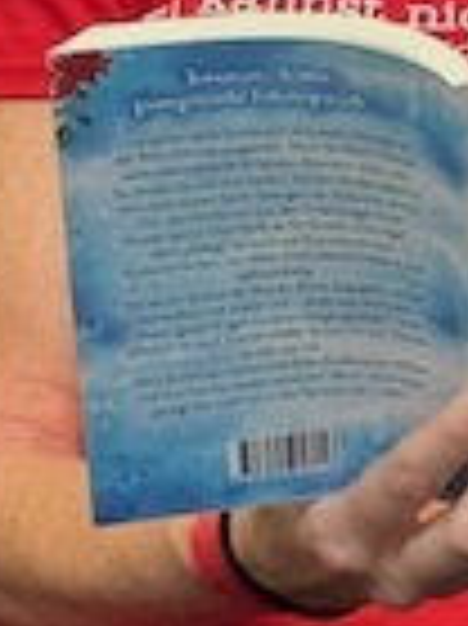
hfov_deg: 5.4
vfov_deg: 7.2
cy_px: 126
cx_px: 490
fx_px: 4983
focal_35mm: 276
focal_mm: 6.86
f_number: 1.78
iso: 160
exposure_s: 1/50
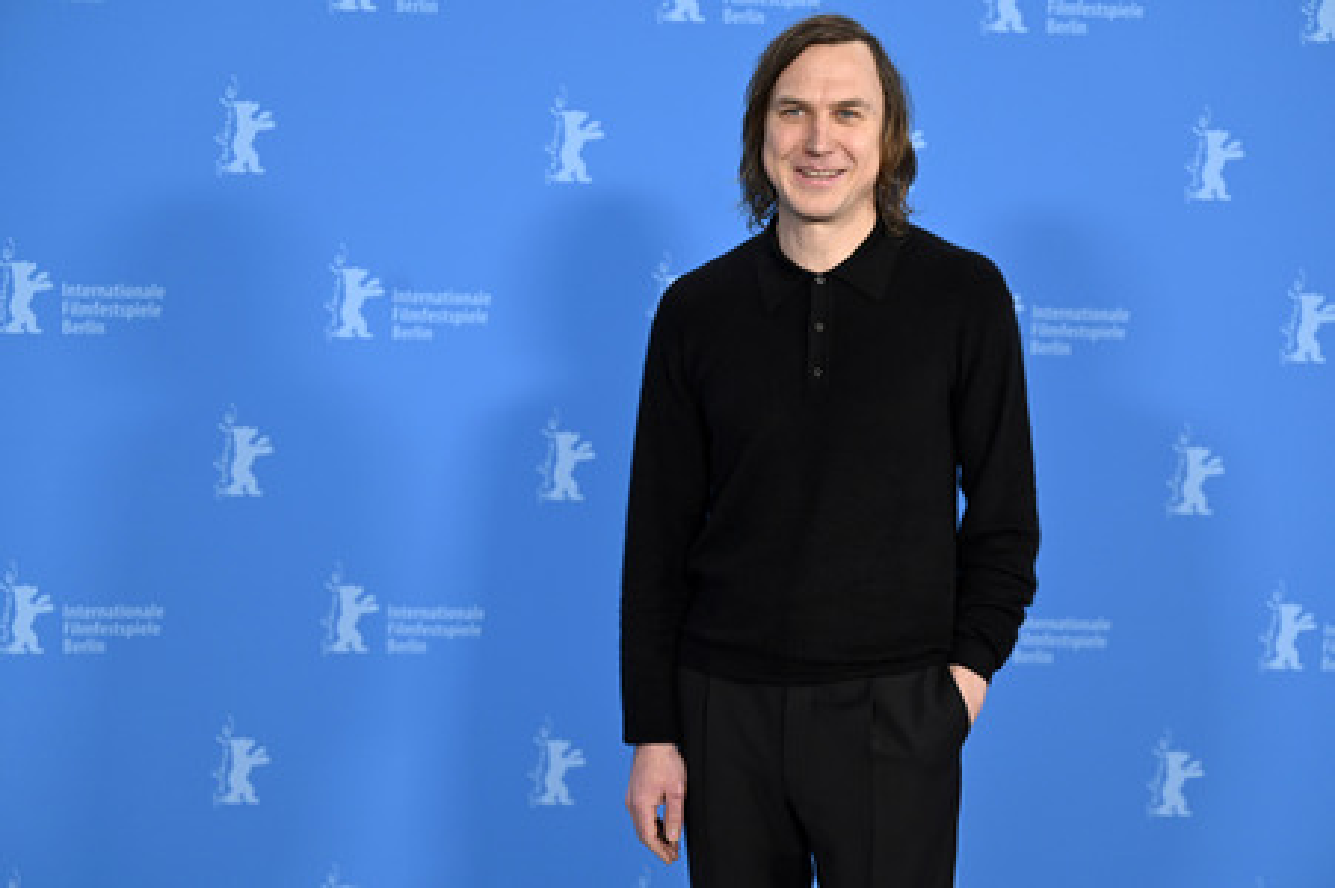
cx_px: 668
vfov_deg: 19.4
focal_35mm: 70
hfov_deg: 28.9
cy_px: 444
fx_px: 2594
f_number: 3.2
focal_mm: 70
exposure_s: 1/640
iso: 1600
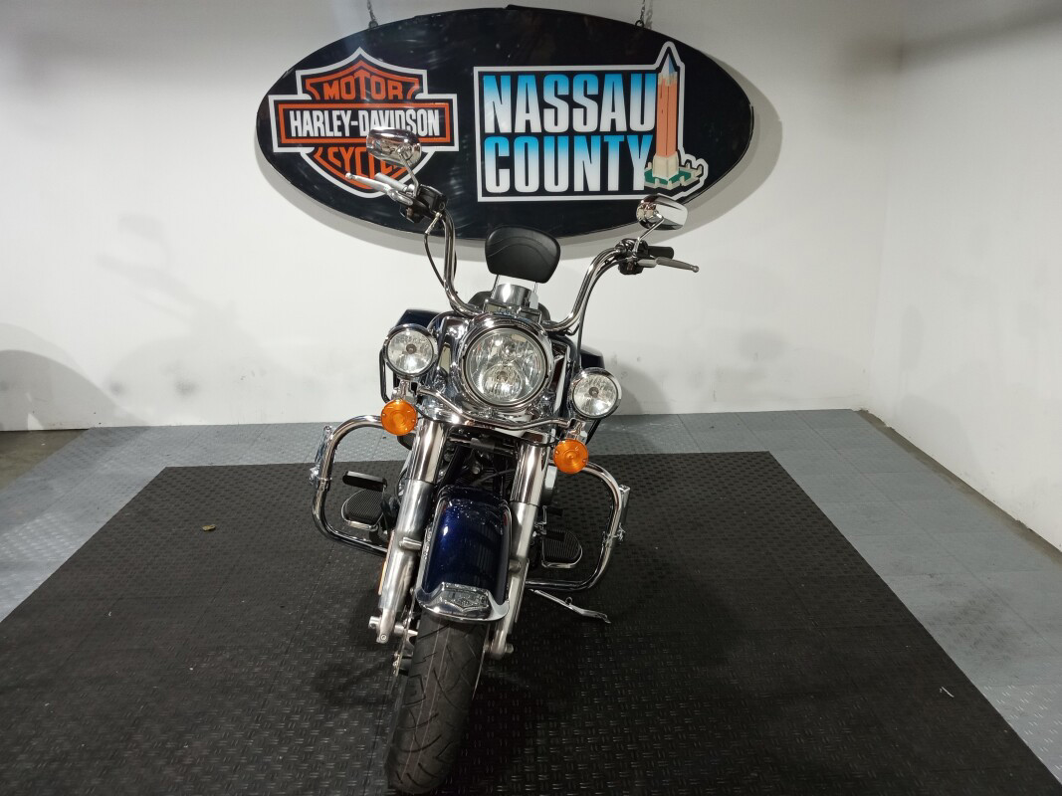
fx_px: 859
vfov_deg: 49.7
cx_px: 531
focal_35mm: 28
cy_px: 398
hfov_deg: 63.4
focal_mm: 3.71
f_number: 2.2
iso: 346
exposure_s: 1/40
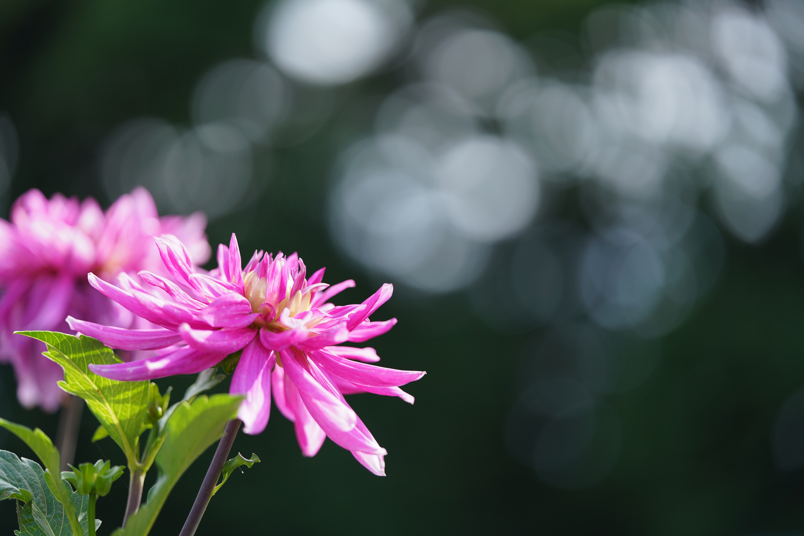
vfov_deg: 12.5
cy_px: 268
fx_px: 2457
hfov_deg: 18.6
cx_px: 402
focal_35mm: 110
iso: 100
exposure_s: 1/500
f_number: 2.5
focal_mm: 110
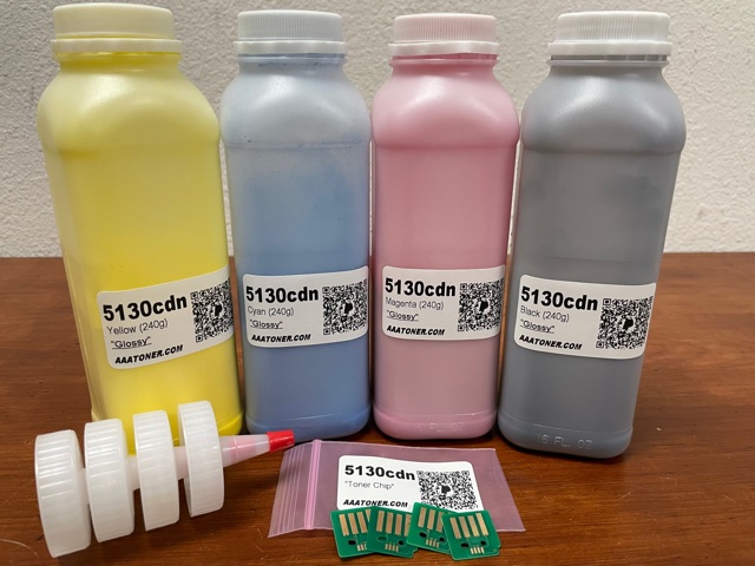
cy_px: 283
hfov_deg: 67.3
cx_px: 378
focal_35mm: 26
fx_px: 567
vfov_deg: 53.1
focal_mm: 4.2
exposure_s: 1/60
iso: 125
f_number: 1.6
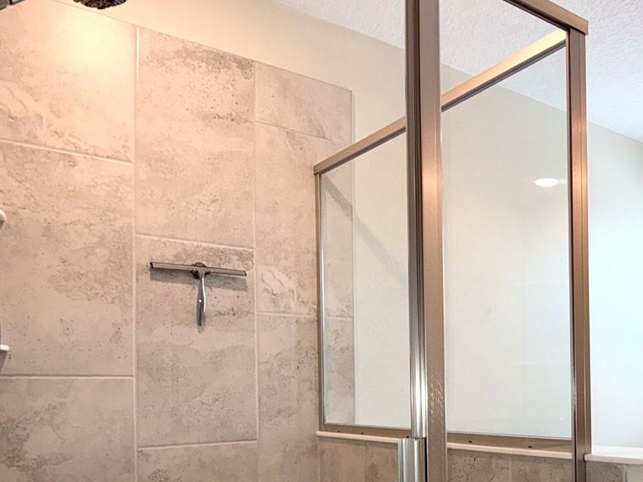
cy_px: 388
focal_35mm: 50
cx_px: 538
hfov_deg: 36.5
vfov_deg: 28.5
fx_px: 929
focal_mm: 6.76
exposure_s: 1/235
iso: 125
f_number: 1.78
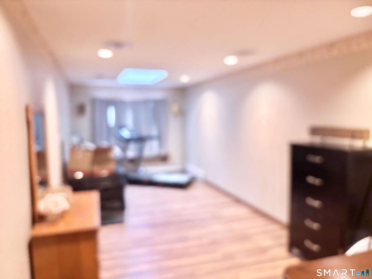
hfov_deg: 67.3
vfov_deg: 53.1
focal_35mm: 26
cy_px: 140
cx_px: 186
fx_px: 279
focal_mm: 5.96
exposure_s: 1/40
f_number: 1.6
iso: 500
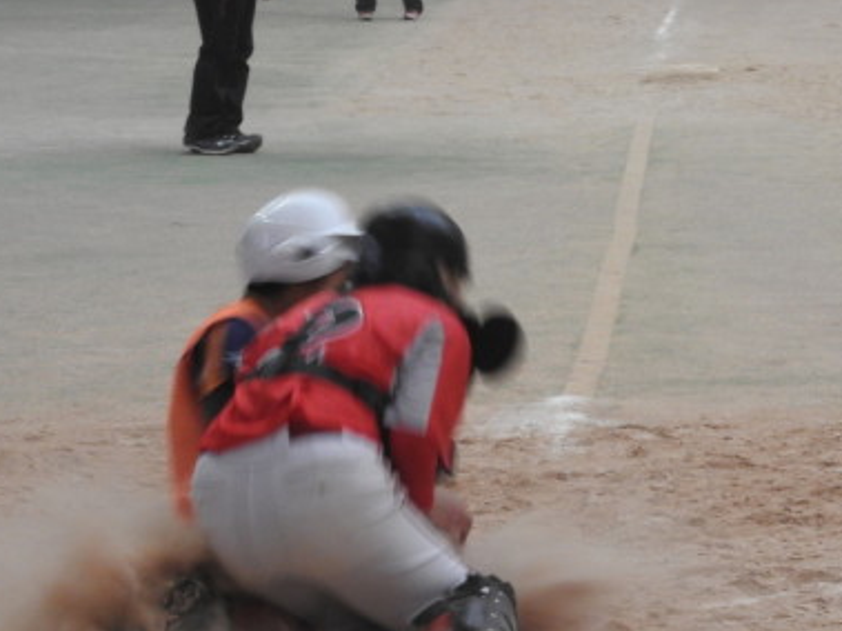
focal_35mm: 198
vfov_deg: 7.5
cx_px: 529
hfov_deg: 10.0
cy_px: 351
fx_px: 4815
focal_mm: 22.4
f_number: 5
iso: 400
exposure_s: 1/40
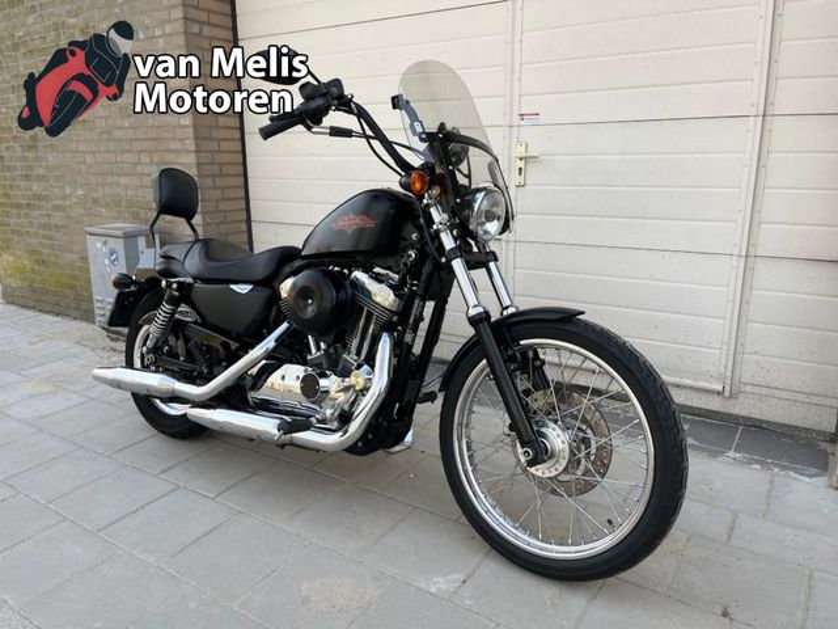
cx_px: 419
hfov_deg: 67.3
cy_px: 314
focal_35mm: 26
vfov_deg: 53.1
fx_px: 629
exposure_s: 1/595
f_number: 1.6
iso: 50
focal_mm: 5.1
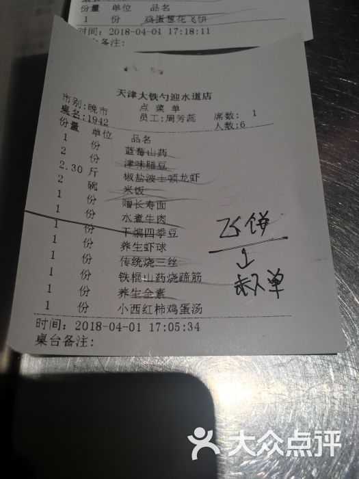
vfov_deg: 61.7
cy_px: 240
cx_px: 180
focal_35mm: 29
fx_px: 401
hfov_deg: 48.2
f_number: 2.2
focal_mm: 4.15
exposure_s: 1/100
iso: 40
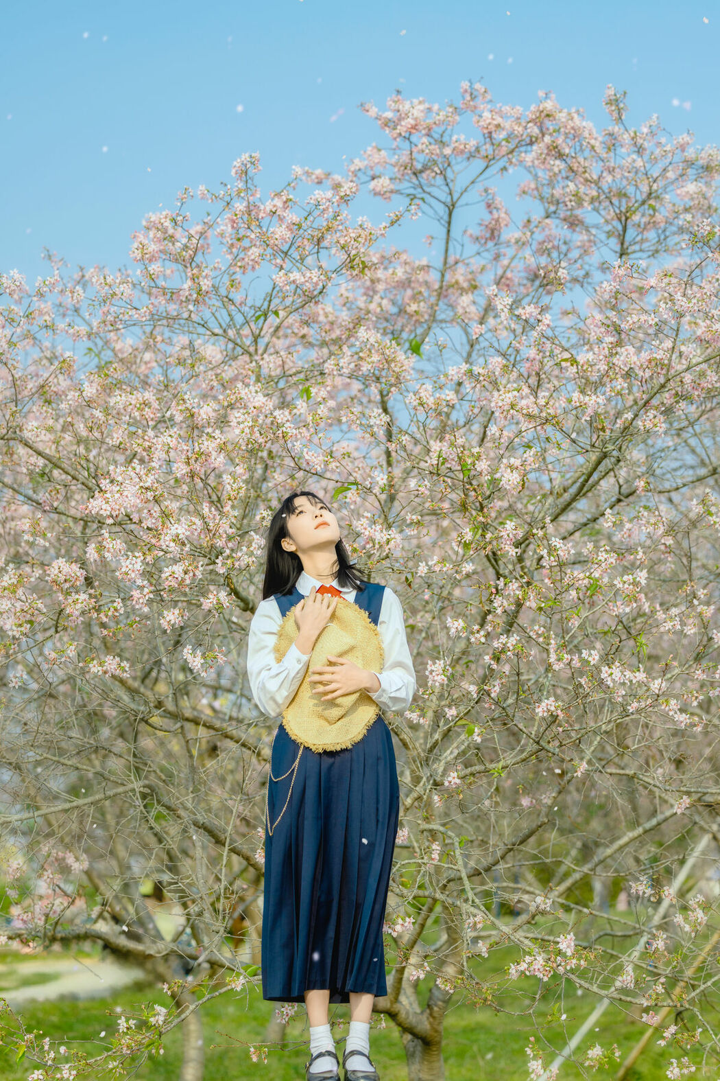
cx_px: 360
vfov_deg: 29.2
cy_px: 540
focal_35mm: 69
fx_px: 2070
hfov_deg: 19.7
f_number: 2.8
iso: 100
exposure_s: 1/1250
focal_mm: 70
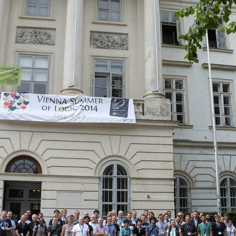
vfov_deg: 35.4
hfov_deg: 35.3
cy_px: 114
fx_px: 370
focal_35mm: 48
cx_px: 112
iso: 100
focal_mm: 18
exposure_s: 1/200
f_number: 5.6
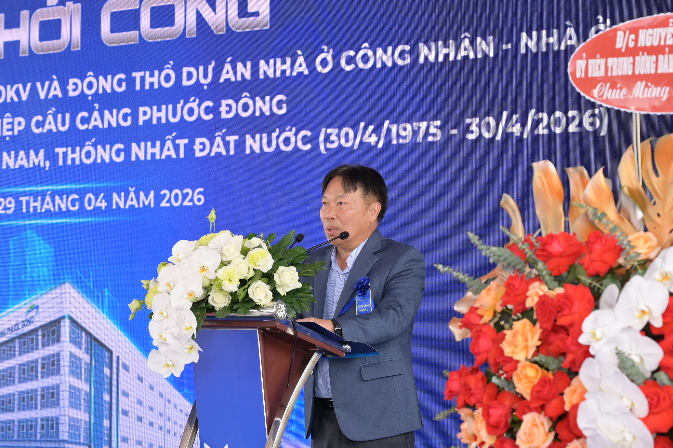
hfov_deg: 19.5
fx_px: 1963
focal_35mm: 105
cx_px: 336
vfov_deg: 13.0
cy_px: 224
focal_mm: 70
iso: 400
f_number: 5.6
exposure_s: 1/200
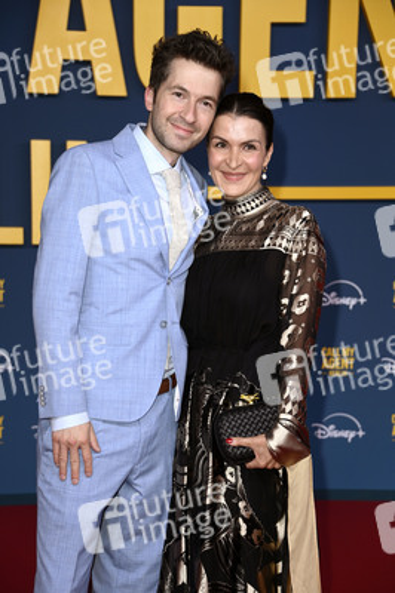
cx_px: 198
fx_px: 1616
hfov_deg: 13.9
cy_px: 296
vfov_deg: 20.8
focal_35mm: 98
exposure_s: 1/200
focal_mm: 98
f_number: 5.6
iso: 800
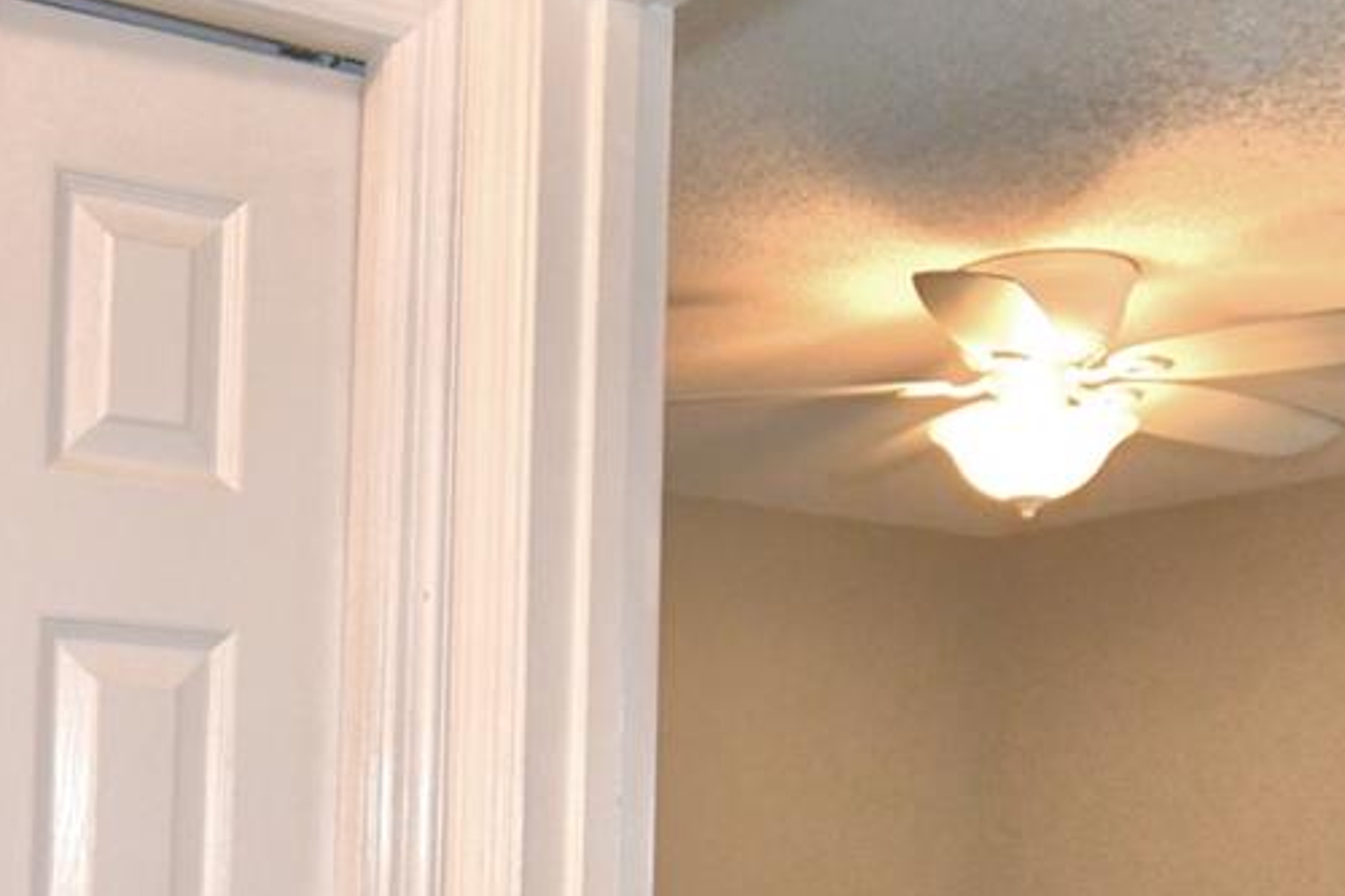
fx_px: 1793
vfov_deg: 26.9
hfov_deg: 39.0
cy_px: 831
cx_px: 204
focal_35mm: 48
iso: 1100
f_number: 4.5
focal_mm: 10
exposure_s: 1/30
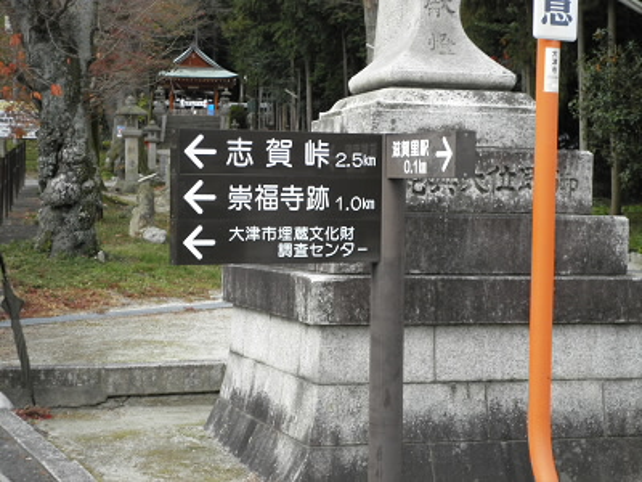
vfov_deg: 19.1
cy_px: 241
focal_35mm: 77
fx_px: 1428
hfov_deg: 25.3
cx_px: 321
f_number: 5.9
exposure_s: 1/100
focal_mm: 13.9
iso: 80
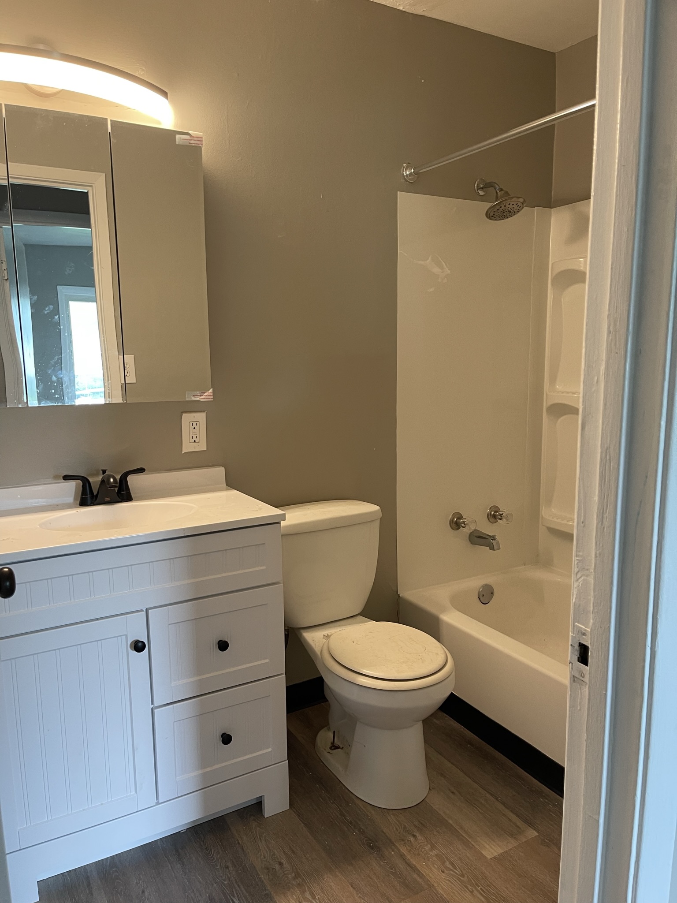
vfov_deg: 67.3
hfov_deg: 53.1
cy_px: 452
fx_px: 678
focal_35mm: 26
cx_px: 338
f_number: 1.6
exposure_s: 1/60
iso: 125
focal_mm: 5.1
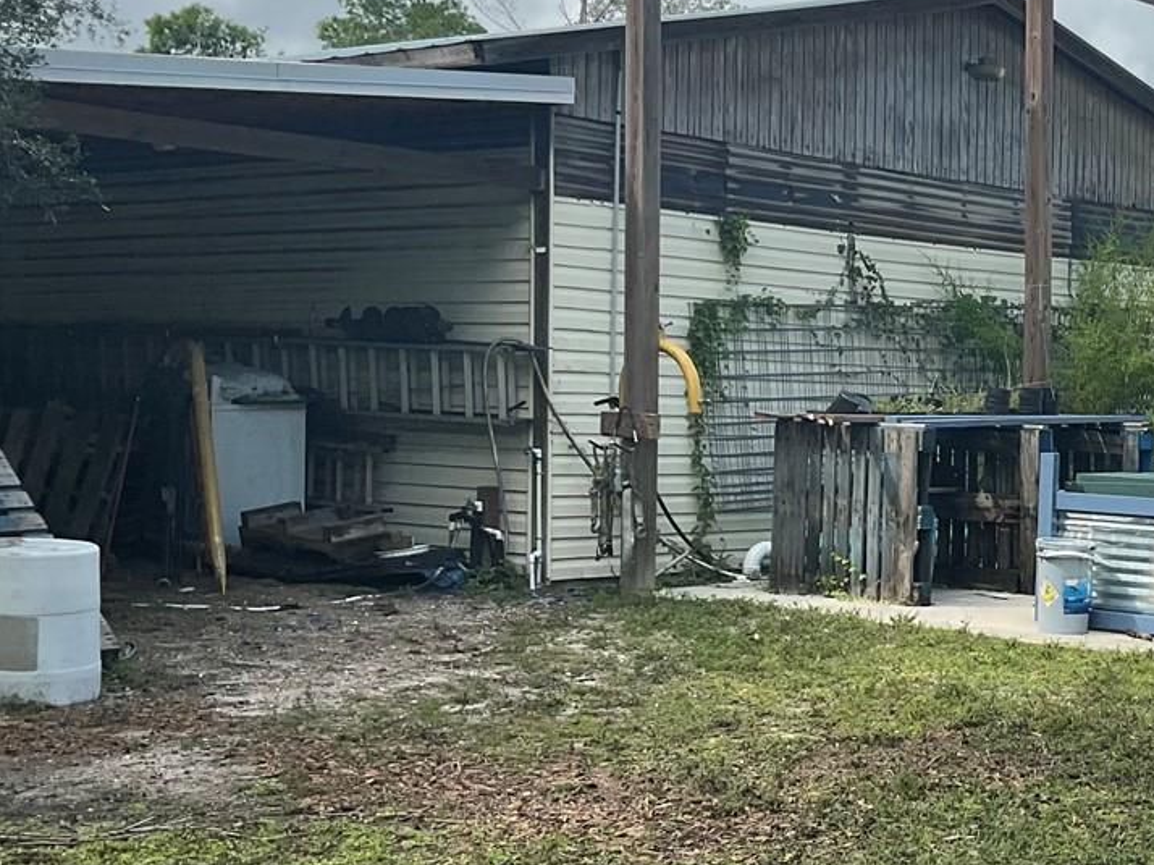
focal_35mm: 65
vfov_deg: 22.5
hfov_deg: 27.7
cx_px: 1214
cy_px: 530
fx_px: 2166
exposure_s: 1/691
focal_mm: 3
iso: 16
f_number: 1.8
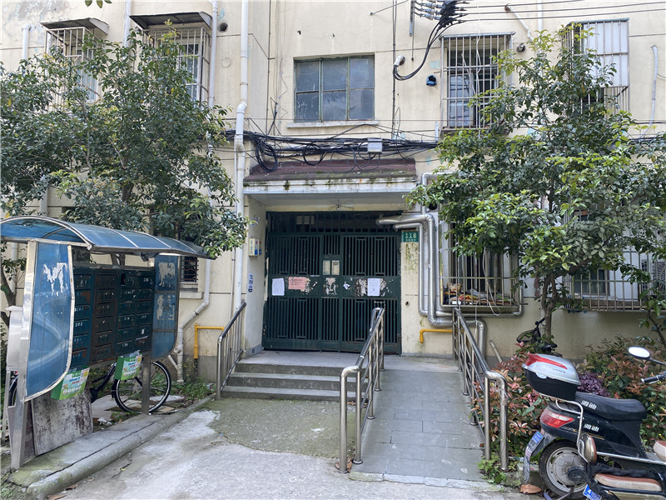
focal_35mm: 26
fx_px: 500
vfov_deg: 53.1
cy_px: 250
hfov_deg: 67.3
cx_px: 333
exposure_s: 1/262
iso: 32
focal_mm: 4.25
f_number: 1.8
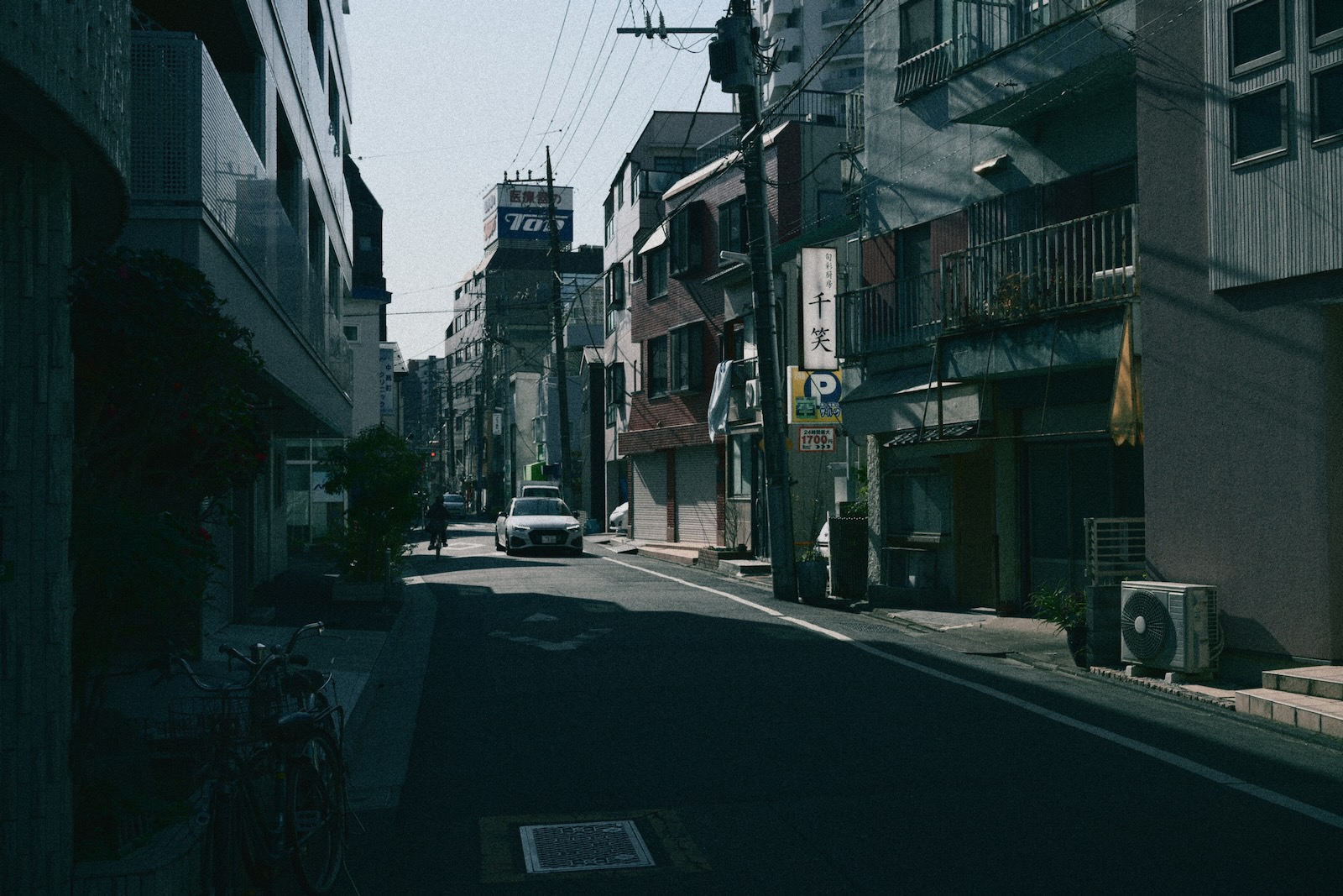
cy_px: 448
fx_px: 1492
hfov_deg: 48.5
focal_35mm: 40
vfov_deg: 33.4
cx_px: 672
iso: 100
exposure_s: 1/640
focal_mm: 40
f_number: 5.6
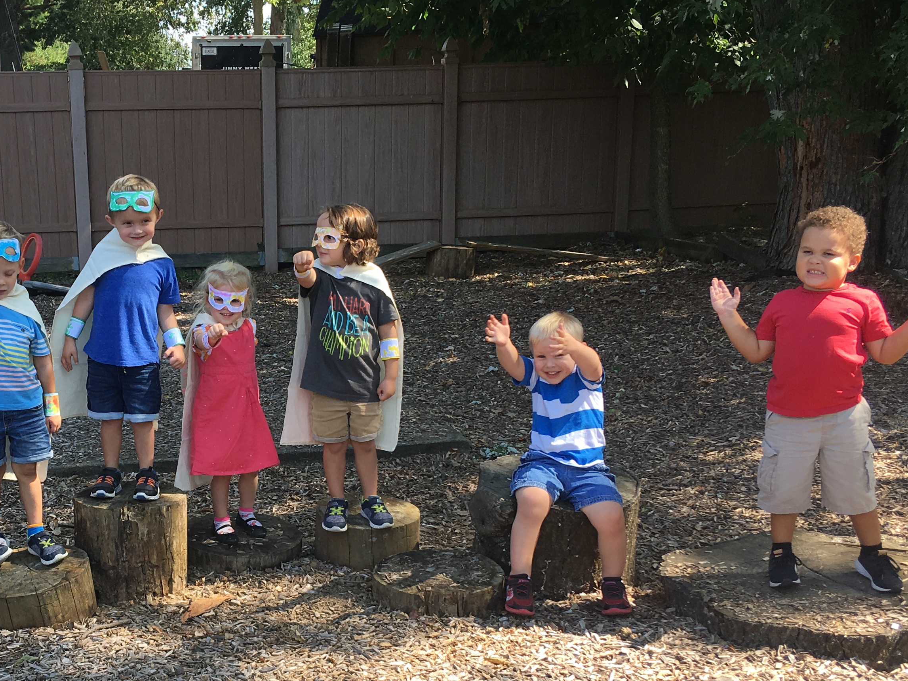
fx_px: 1338
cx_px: 244
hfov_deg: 36.7
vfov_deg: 28.4
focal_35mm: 51
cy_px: 444
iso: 25
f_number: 2.2
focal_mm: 4.15
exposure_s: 1/368
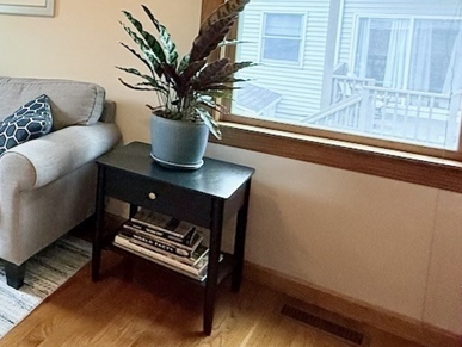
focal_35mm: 37
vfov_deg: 36.4
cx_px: -128
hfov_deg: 35.5
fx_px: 494
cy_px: 38
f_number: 2.2
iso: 320
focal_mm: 2.22
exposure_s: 1/120
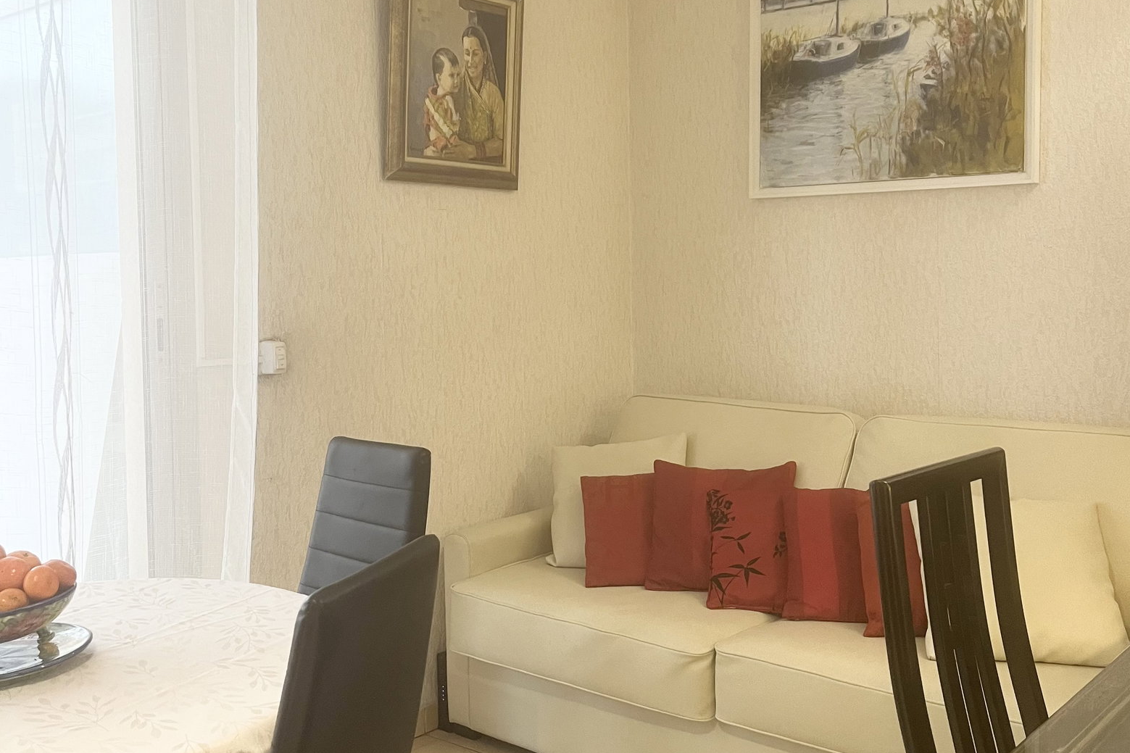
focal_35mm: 37
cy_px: 316
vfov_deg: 35.8
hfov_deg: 51.9
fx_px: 1161
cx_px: 579
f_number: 1.6
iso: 125
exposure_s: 1/50
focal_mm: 5.1
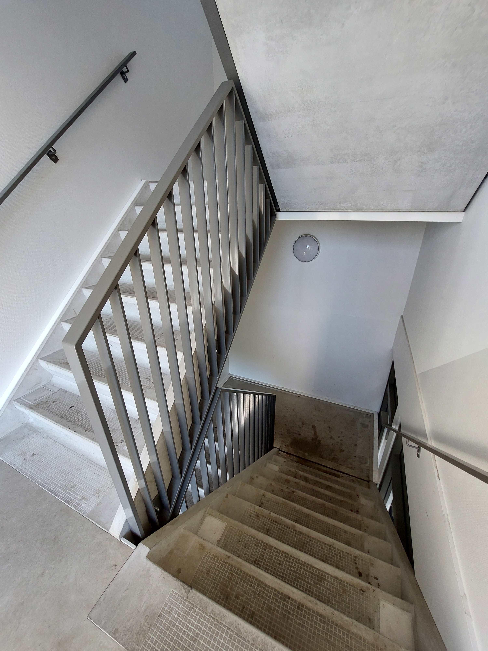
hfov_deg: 89.9
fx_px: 244
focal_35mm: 13
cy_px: 326
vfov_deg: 106.2
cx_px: 244
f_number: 2.2
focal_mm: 1.74
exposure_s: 1/60
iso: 64
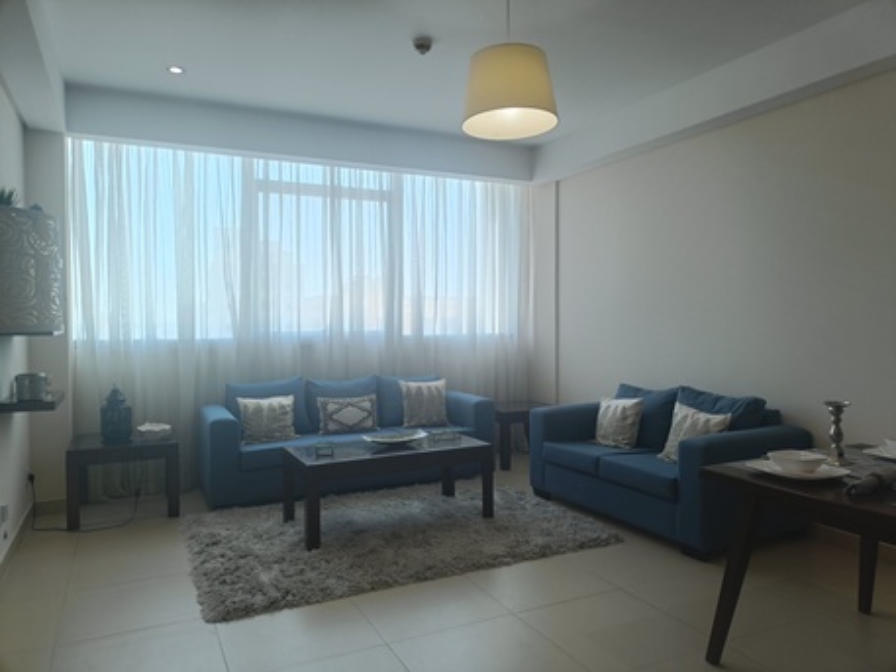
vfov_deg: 54.9
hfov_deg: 69.4
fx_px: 647
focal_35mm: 25
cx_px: 448
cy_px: 336
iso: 240
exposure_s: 1/50
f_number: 1.7
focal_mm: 4.7
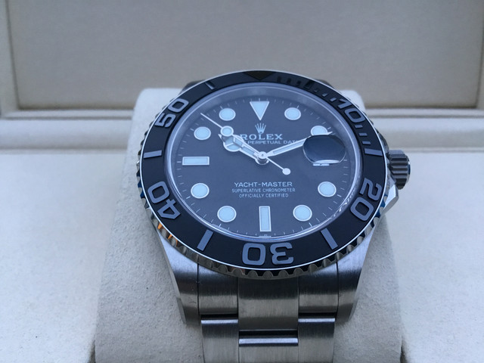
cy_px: 182
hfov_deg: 58.4
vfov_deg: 45.4
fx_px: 433
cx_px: 242
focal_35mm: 31
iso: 125
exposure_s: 1/30
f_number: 2.4
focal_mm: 3.3
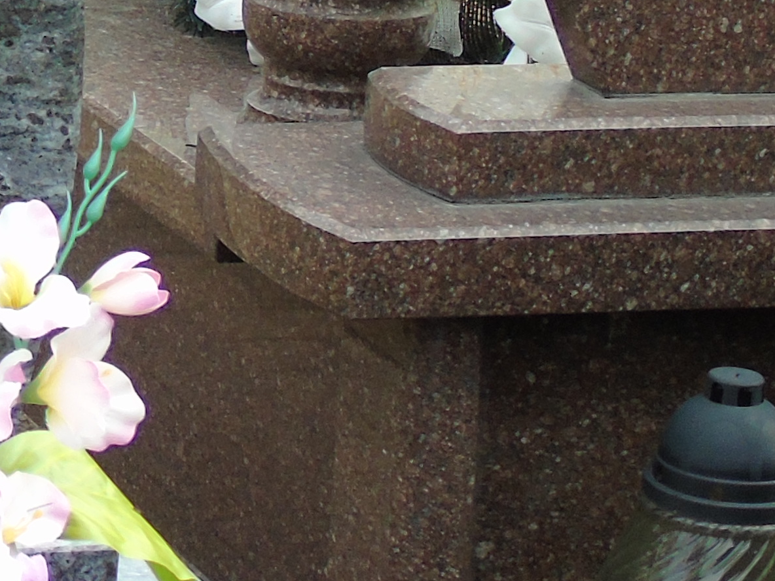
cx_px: -770
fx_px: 5261
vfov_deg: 6.3
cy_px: -119
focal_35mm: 235
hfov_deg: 8.0
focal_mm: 9.6
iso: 80
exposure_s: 1/160
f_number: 4.3
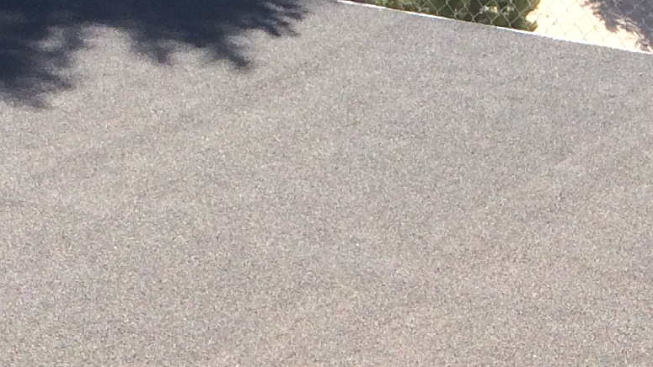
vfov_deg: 8.6
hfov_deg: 16.1
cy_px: 732
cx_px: 404
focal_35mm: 133
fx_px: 2303
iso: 32
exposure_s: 1/820
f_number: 2.2
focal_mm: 4.15
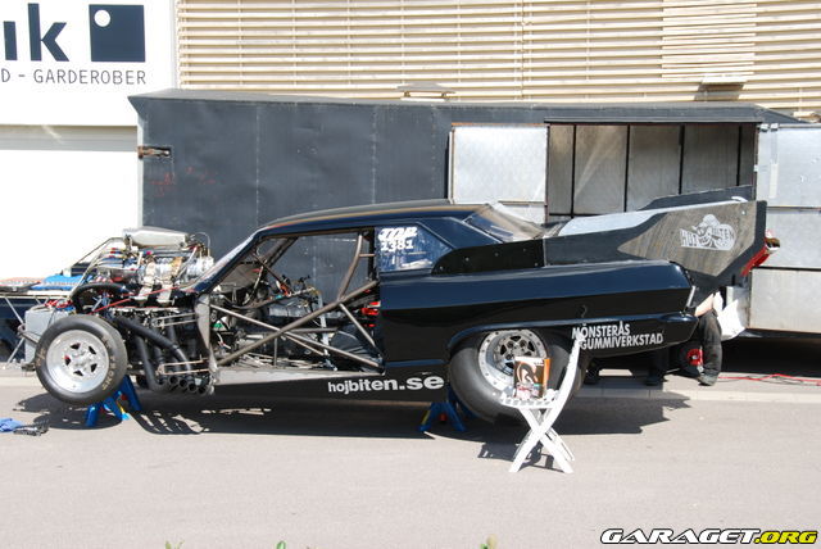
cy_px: 274
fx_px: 1438
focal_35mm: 63
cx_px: 410
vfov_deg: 21.6
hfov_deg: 31.9
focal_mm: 42
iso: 100
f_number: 6.3
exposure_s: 1/160
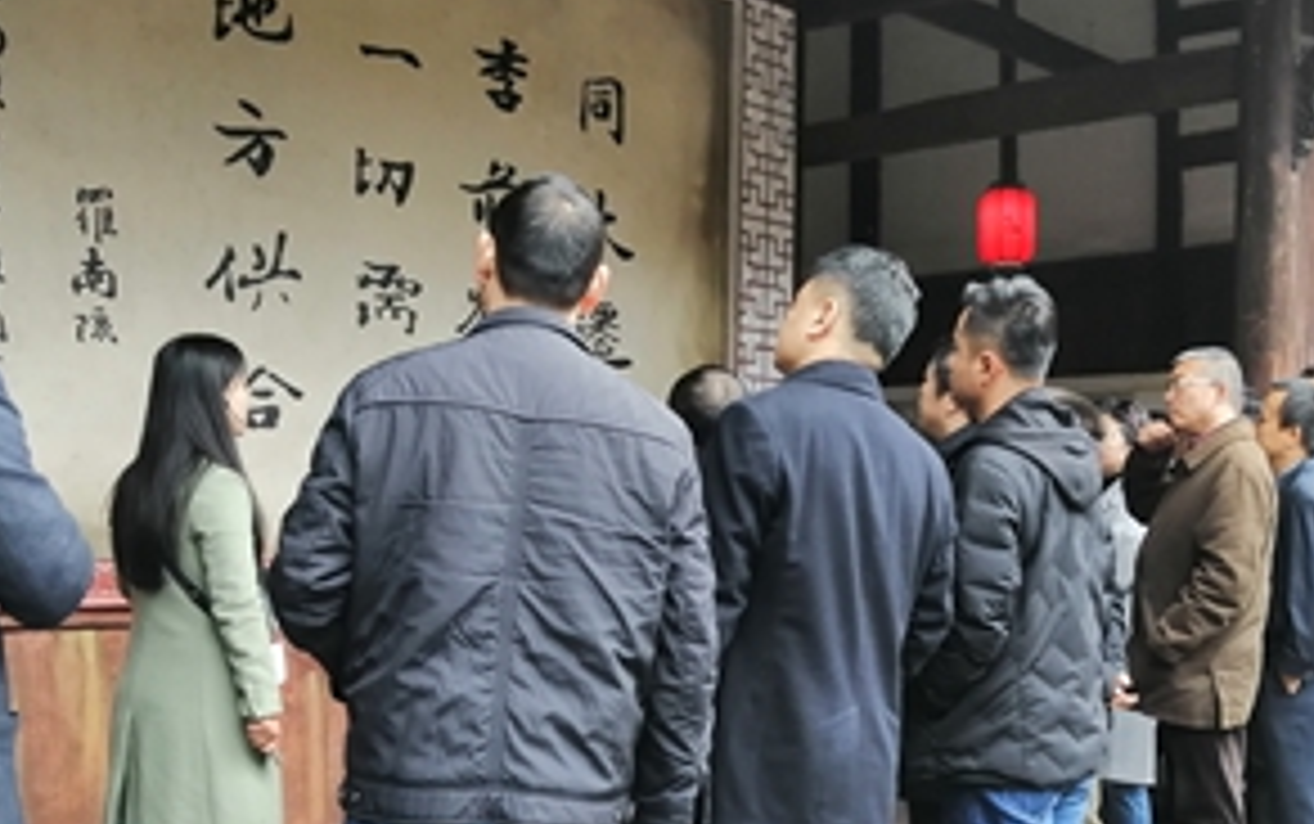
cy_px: 529
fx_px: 1756
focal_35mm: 49
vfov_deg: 26.3
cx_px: 670
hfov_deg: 41.0
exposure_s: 1/50
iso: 160
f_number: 1.8
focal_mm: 3.88
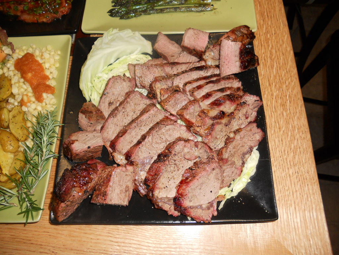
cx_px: 170
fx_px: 264
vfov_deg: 51.4
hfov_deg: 65.3
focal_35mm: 27
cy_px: 128
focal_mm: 4.9
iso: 80
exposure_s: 1/25
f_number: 3.2
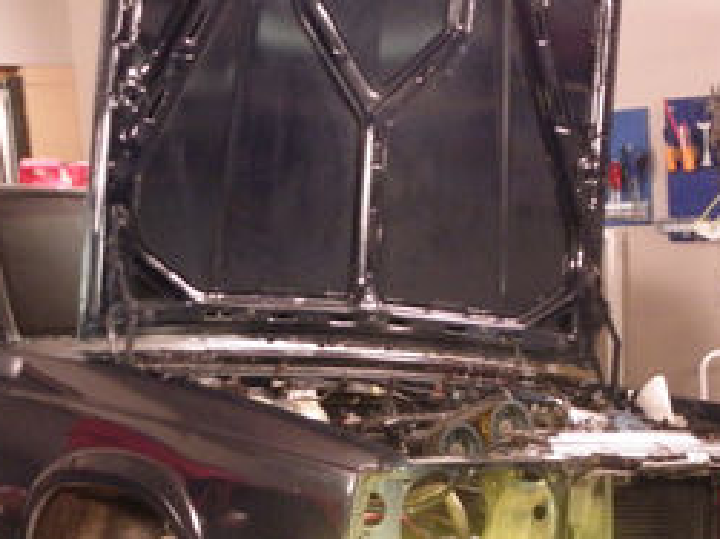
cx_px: 462
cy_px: 596
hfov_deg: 26.2
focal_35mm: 74
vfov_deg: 19.1
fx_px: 1538
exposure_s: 1/6
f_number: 2.9
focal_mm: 5.16
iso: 400
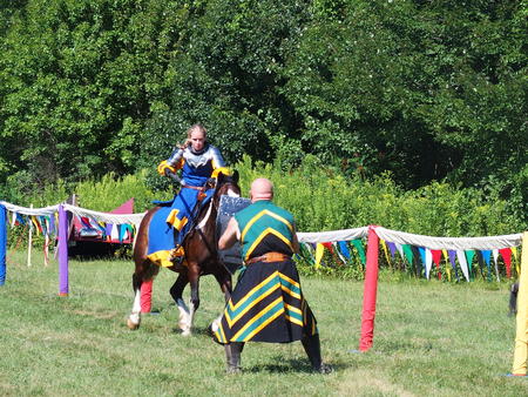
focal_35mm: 150
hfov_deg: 13.2
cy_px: 198
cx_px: 264
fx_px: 2289
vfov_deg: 9.9
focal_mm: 31.8
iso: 100
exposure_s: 1/640
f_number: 4
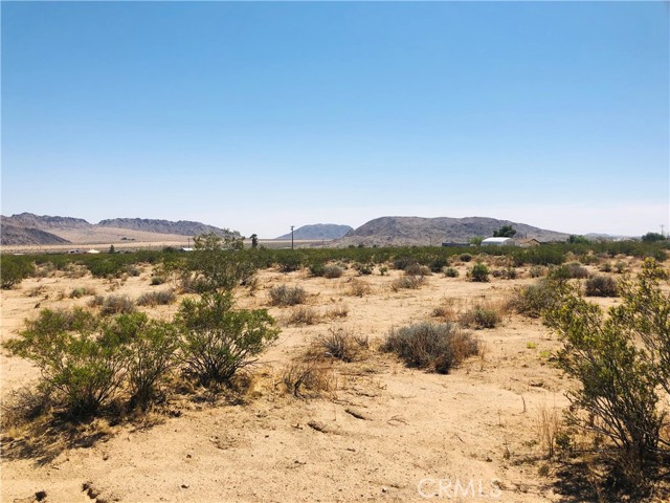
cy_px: 252
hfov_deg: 63.4
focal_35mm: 28
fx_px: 542
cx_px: 335
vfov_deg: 49.7
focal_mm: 4
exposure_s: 1/3690
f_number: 1.8
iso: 25
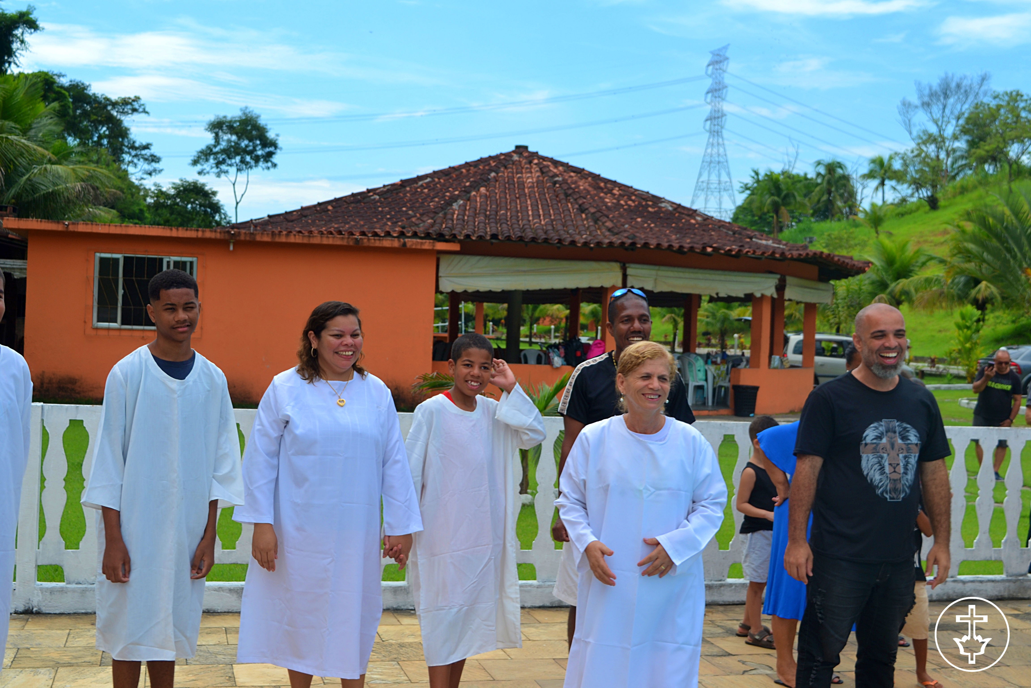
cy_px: 344
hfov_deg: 43.6
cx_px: 516
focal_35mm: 45
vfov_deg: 29.9
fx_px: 1289
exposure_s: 1/200
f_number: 7.1
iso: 100
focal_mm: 30
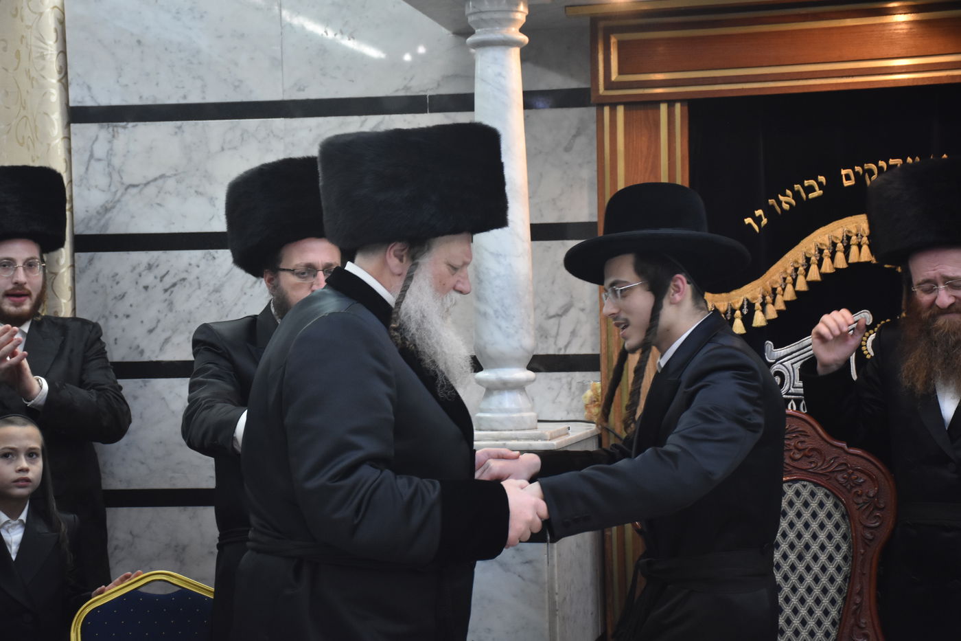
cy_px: 320
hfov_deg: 26.0
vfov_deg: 17.5
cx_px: 480
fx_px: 2082
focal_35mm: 78
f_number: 6.3
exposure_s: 1/160
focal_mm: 52
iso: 1600
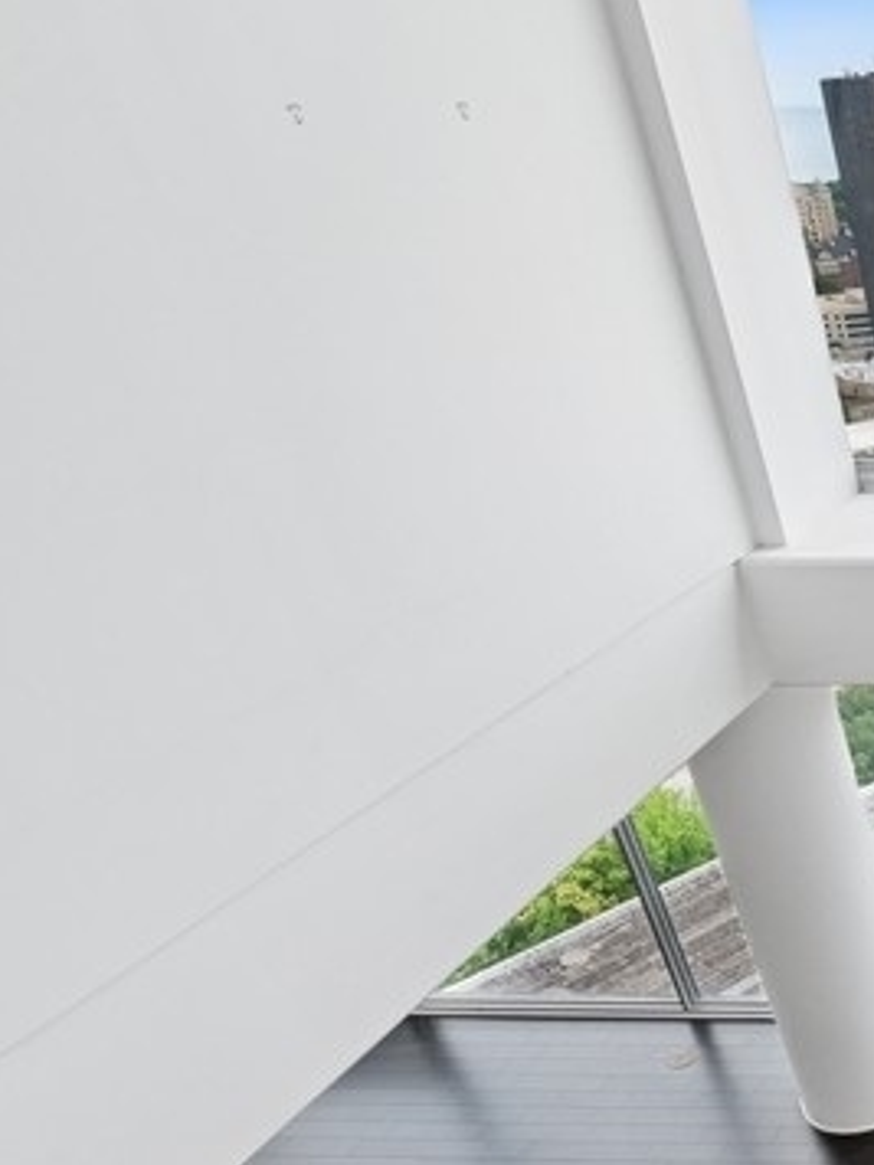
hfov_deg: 26.3
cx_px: 1388
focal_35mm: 34
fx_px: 1145
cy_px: 762
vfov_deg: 53.1
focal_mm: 14
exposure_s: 1/125
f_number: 9.5
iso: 200
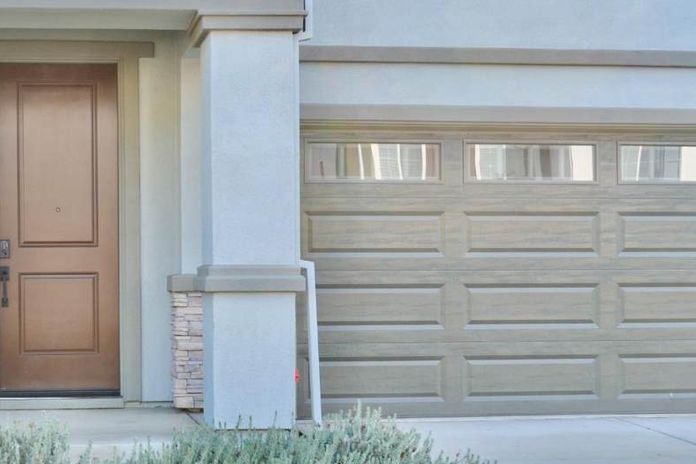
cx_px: 135
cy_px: 292
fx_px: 1218
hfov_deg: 31.1
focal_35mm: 63
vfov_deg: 21.5
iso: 220
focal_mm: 26
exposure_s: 1/125
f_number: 5.6
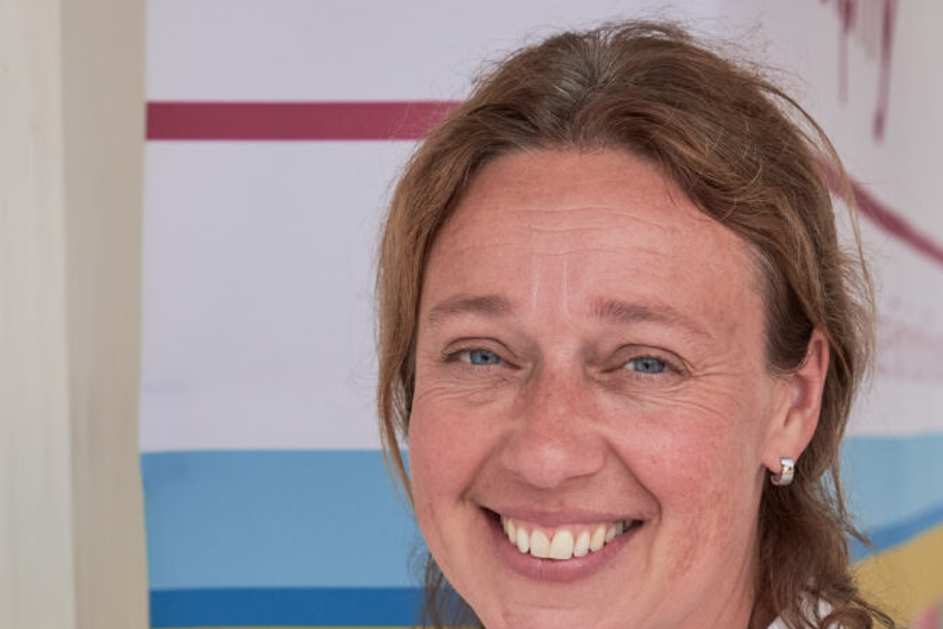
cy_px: 430
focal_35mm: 129
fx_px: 3379
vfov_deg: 10.6
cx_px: 448
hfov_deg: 15.9
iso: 400
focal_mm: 56.5
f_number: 5.6
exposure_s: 1/250
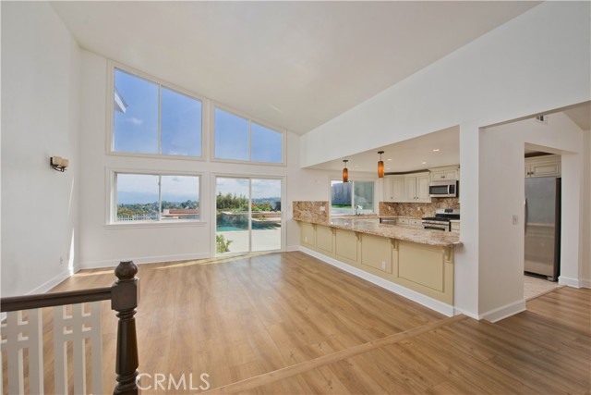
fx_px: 246
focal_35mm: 15
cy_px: 198
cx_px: 296
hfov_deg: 100.4
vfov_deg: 77.4
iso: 400
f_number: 7.1
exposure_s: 1/1000
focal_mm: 15
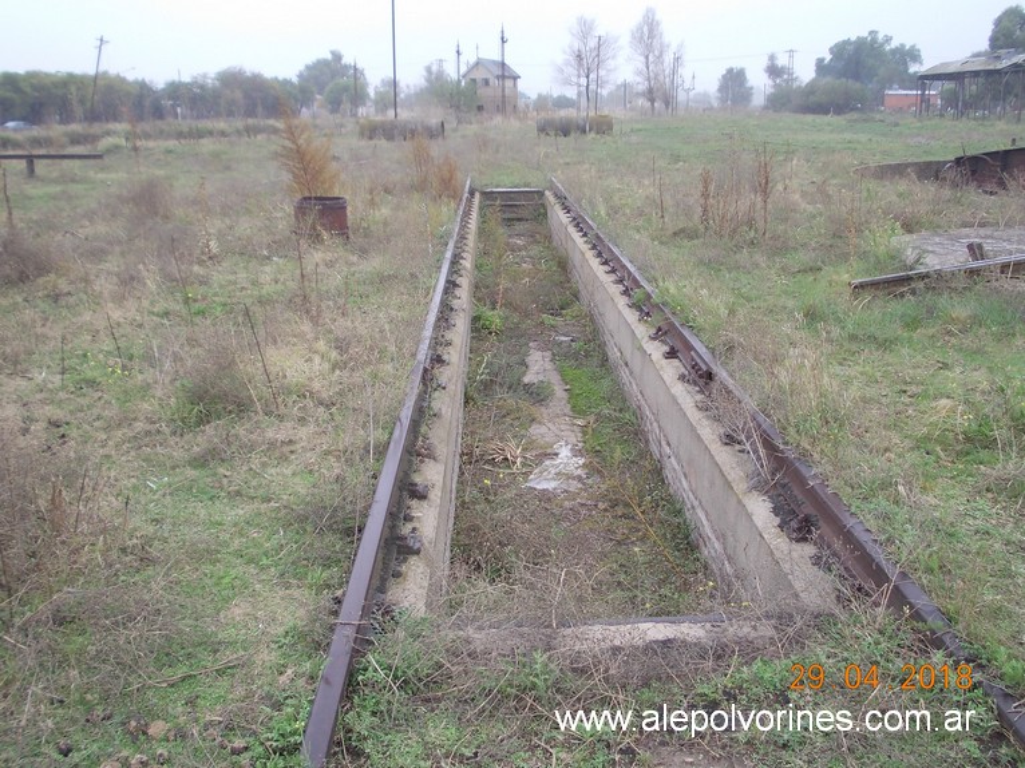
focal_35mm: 38
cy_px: 384
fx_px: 1125
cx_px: 512
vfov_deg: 37.7
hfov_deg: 49.0
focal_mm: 5.3
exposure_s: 1/160
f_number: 3.1
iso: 80
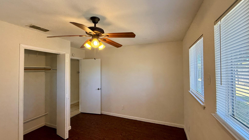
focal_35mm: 16
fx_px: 106
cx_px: 125
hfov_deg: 99.4
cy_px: 68
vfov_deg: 67.1
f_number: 2.2
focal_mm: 2.22
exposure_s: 1/120
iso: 125
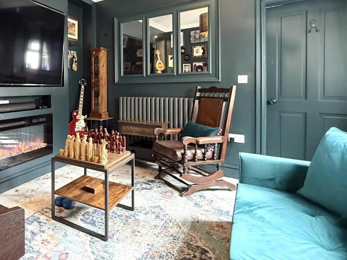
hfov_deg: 65.7
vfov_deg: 55.8
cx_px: 74
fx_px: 241
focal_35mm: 24
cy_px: 90
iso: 1000
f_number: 2.2
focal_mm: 2.22
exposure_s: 1/33
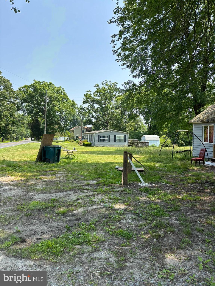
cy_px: 143
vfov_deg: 67.3
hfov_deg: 53.1
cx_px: 108
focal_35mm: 26
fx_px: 215
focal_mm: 5.96
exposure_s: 1/1590
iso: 50
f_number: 1.6
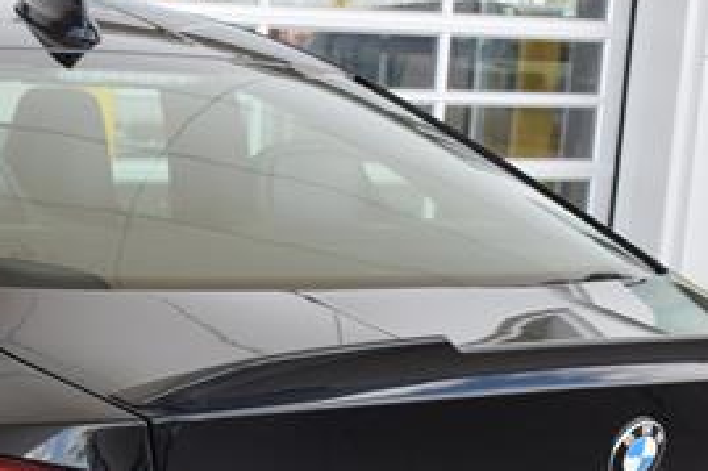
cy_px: 541
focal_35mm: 107
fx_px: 2103
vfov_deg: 12.5
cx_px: 21
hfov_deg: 18.7
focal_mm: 24
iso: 400
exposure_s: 1/160
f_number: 6.3
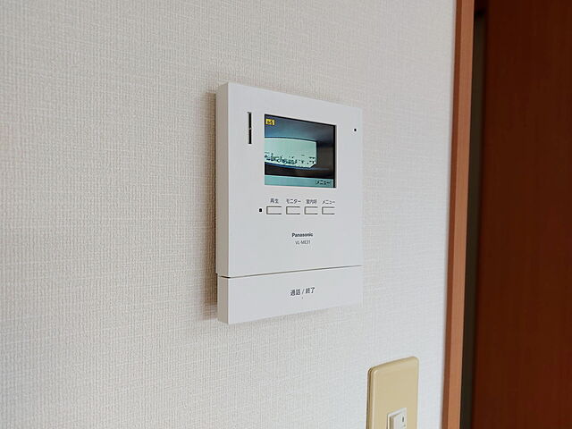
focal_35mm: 24
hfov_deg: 71.6
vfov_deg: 56.8
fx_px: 397
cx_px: 286
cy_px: 214
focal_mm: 5.23
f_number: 1.8
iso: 32
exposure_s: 1/40
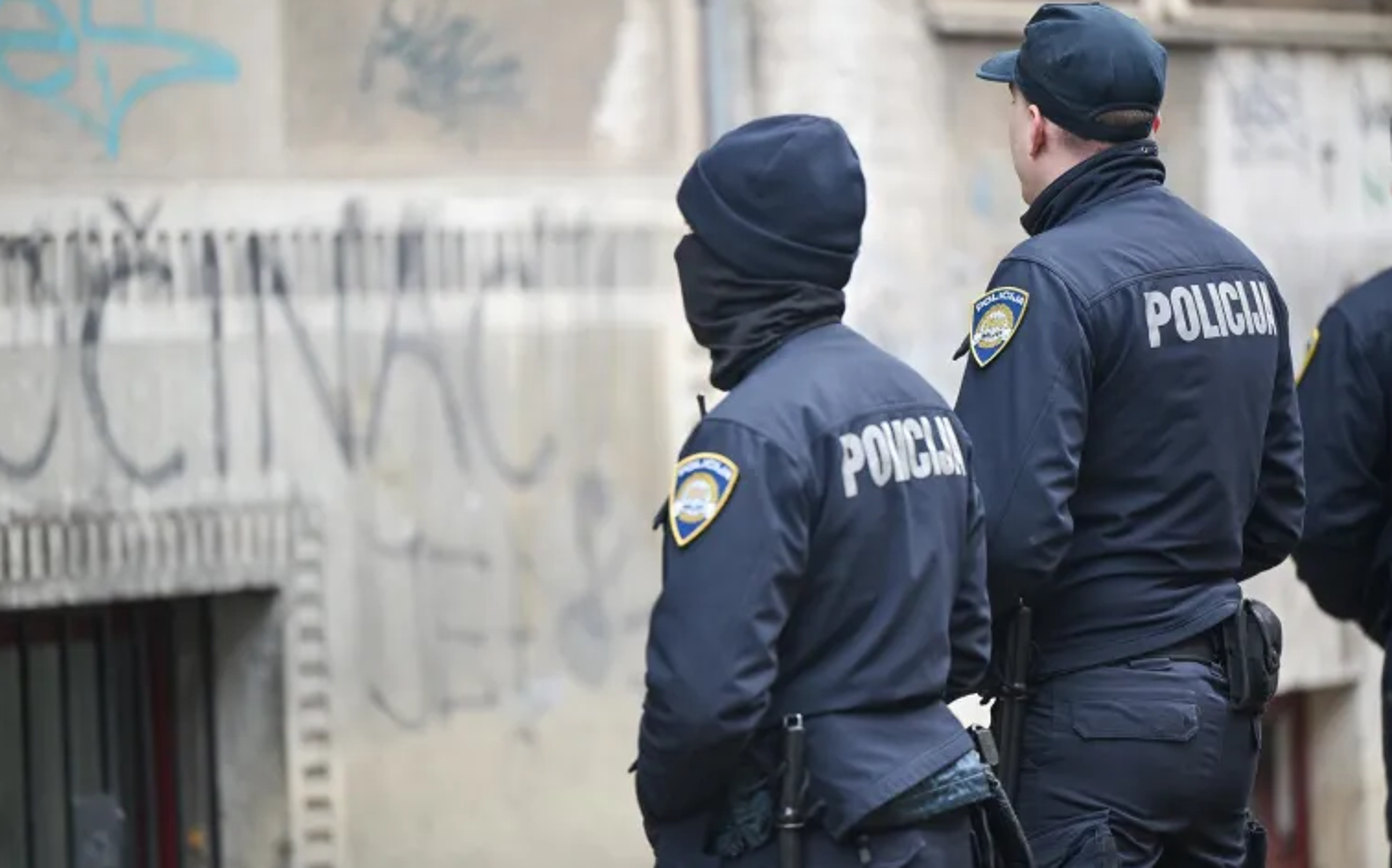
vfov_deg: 6.4
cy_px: 420
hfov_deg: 10.2
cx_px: 696
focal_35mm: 205
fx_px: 7775
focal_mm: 200
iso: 640
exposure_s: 1/400
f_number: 2.8
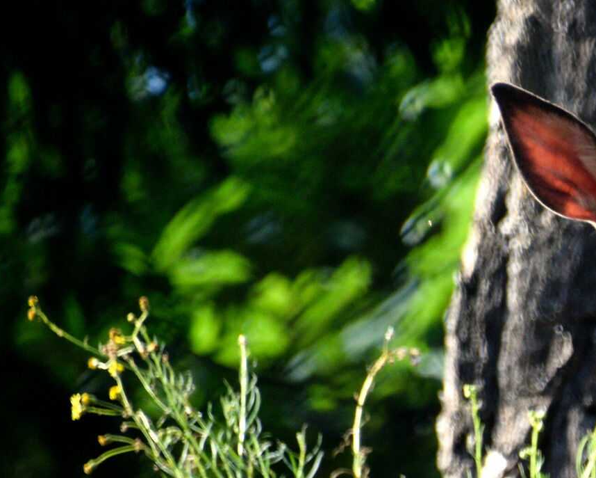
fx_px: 20839
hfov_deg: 1.6
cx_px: 784
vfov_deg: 1.3
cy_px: 400
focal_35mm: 1181
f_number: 6.3
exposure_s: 1/500
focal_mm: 300
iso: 900
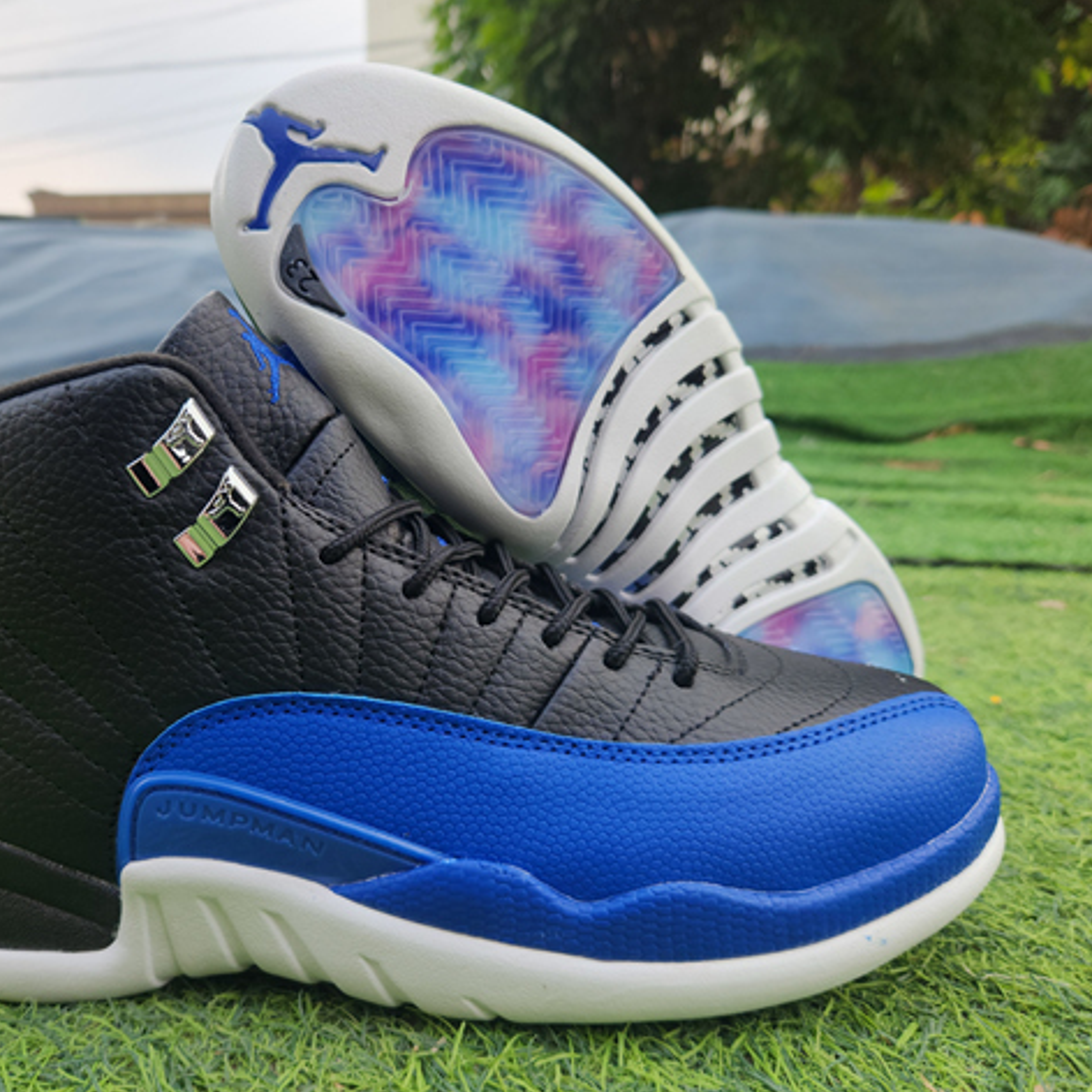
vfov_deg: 57.3
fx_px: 999
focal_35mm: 28
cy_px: 554
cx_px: 407
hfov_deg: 56.6
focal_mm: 5.4
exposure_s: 1/157
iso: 20
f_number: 1.8
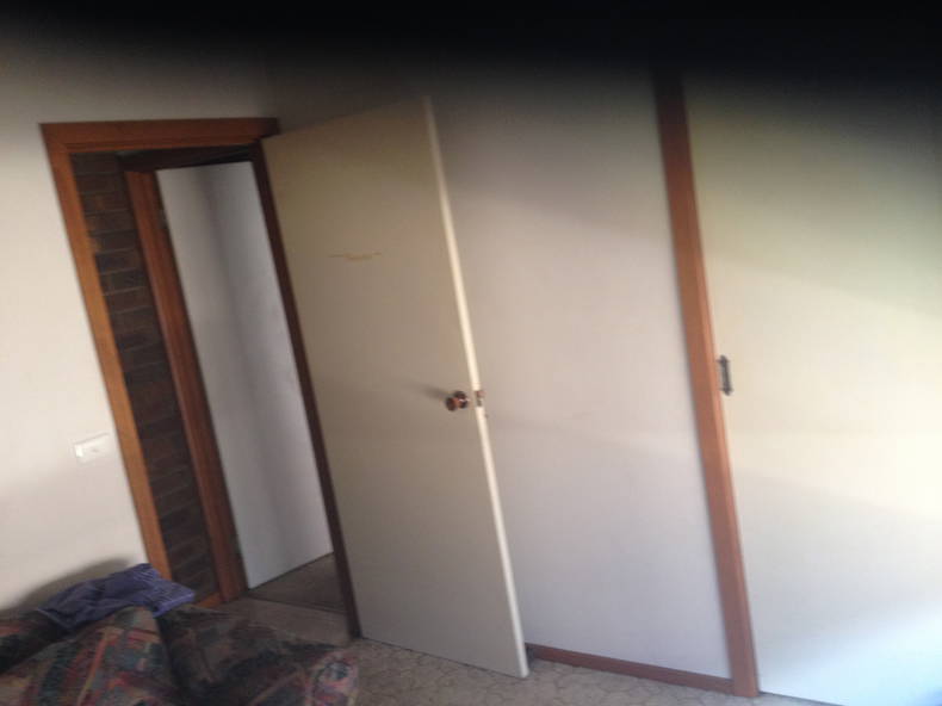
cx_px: 471
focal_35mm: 35
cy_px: 353
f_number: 2.4
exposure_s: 1/20
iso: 125
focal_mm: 4.28
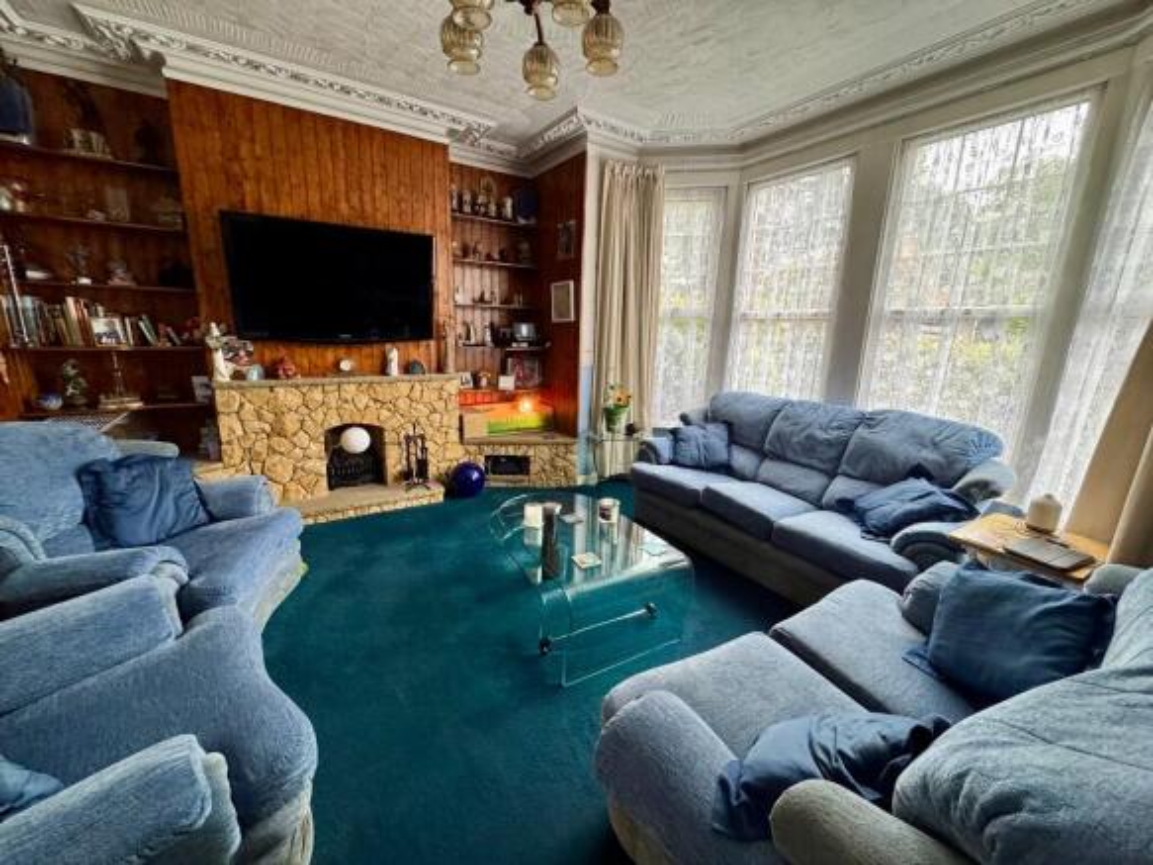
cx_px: 576
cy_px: 432
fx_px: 466
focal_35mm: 14
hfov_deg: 102.1
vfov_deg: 85.7
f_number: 2.2
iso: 320
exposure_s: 1/100
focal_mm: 2.22
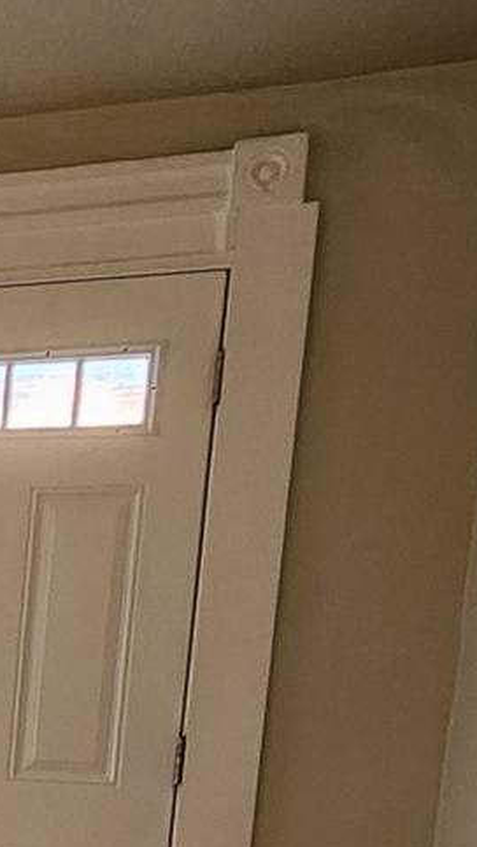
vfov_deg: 32.0
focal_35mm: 60
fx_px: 1348
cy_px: 856
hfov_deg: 14.4
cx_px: -628
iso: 320
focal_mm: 2.2
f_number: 2.2
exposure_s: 1/40
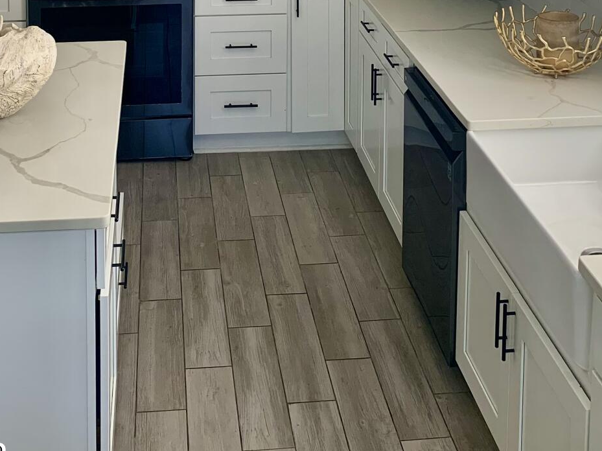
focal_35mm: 56
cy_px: -132
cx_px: 275
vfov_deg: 23.2
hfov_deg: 34.3
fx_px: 974
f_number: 1.8
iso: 50
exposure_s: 1/120
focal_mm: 4.25
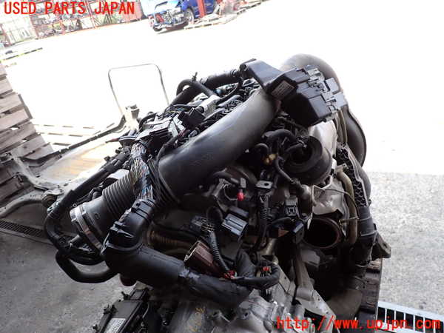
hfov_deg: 69.4
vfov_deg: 54.9
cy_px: 166
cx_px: 222
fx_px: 321
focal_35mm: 25
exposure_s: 1/200
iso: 100
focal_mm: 4.5
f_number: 2.8
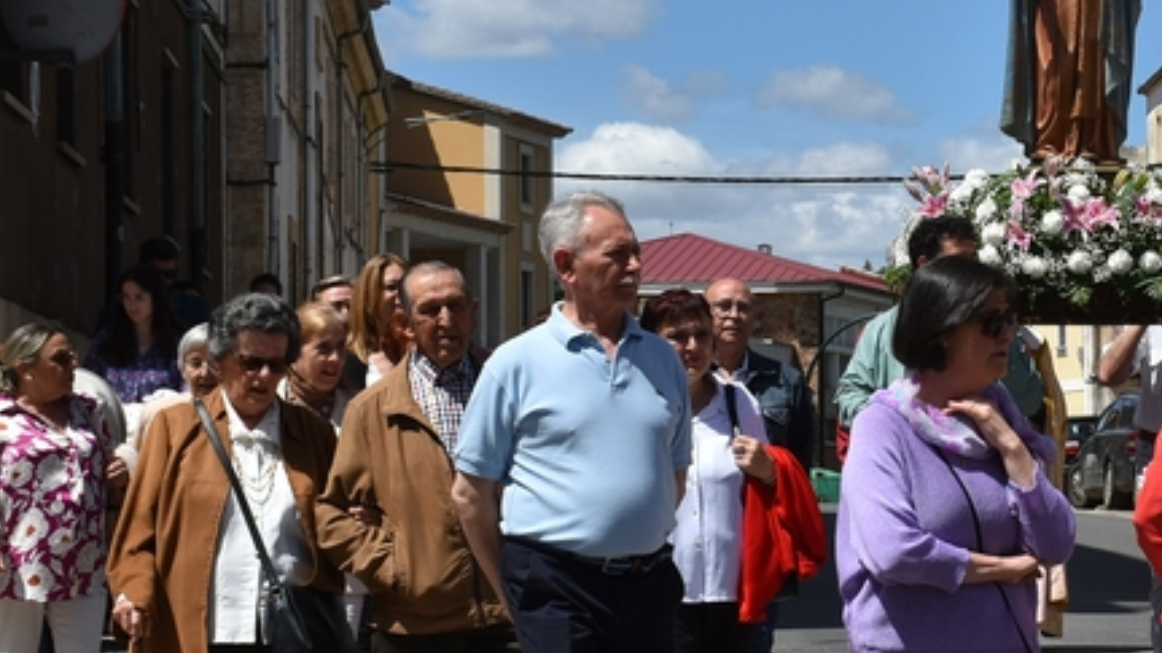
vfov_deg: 9.3
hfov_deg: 16.1
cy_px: 365
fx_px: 4036
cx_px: 1084
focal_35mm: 131
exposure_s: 1/500
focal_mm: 40
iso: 200
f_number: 11
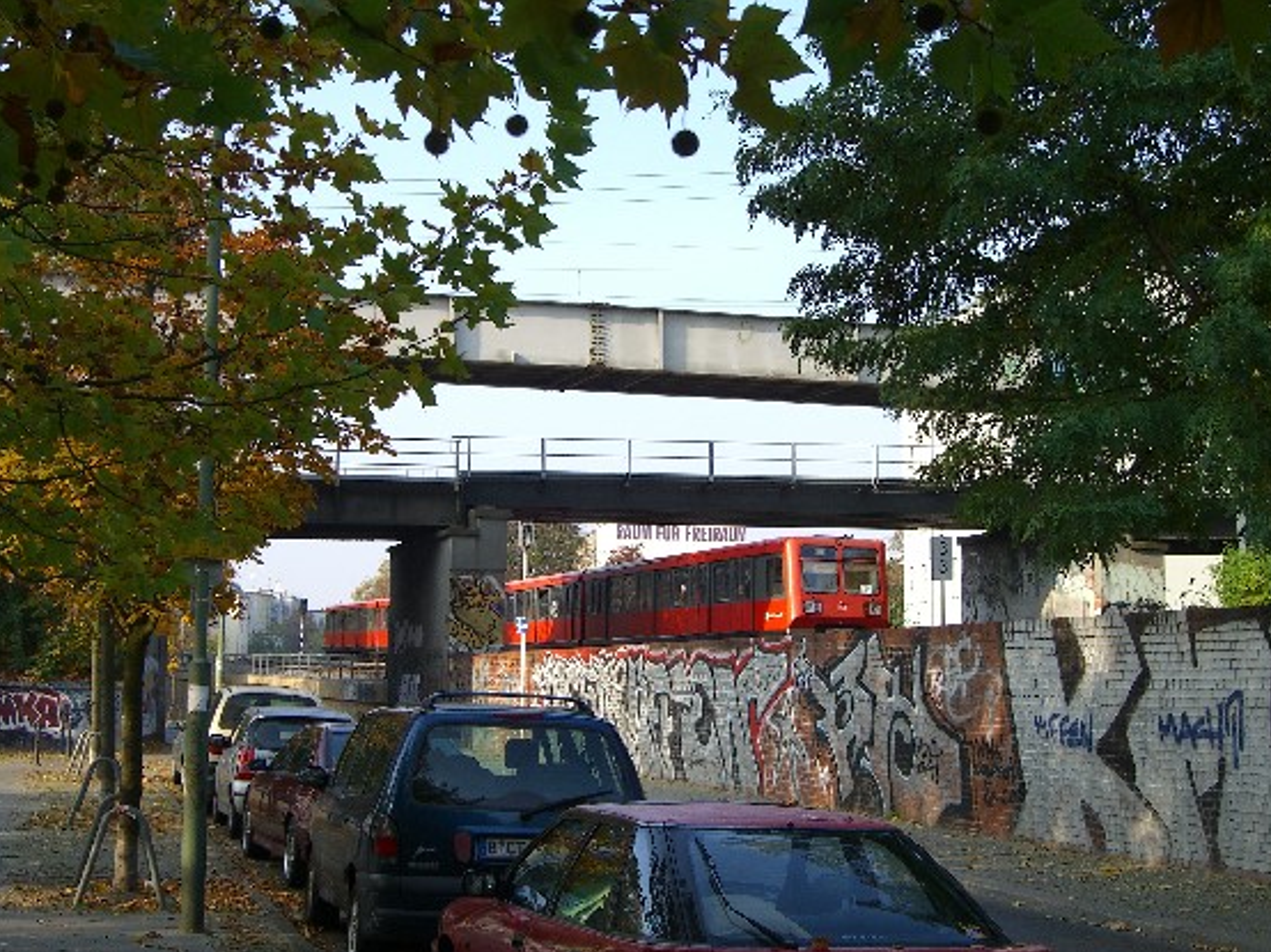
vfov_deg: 24.4
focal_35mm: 60
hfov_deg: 32.2
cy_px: 499
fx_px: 2202
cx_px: 625
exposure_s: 1/320
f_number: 3.6
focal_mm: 11.8
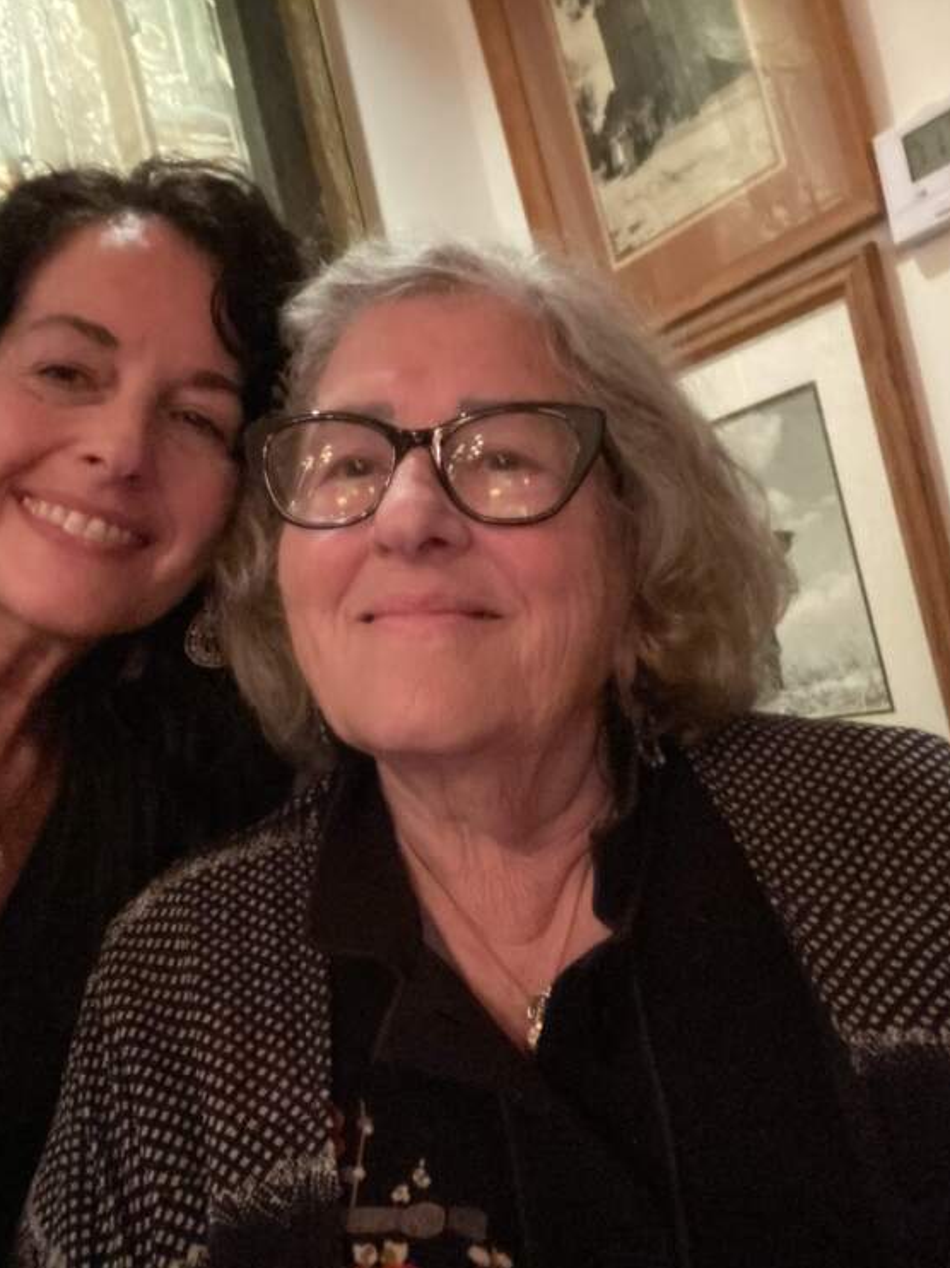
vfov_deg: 58.4
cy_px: 636
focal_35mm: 31
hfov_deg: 45.3
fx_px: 1135
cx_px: 408
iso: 2000
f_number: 2.2
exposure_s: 1/15
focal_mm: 2.71
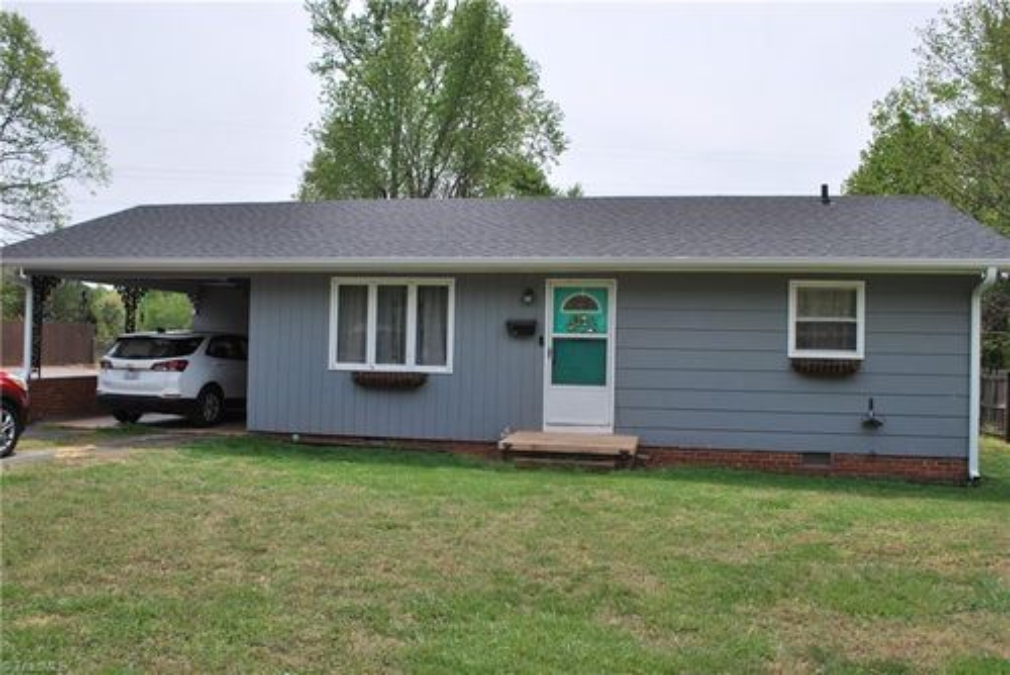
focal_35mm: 30
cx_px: 505
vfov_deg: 43.7
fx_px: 842
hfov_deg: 61.9
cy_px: 338
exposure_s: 1/320
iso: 100
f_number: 9
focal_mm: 20
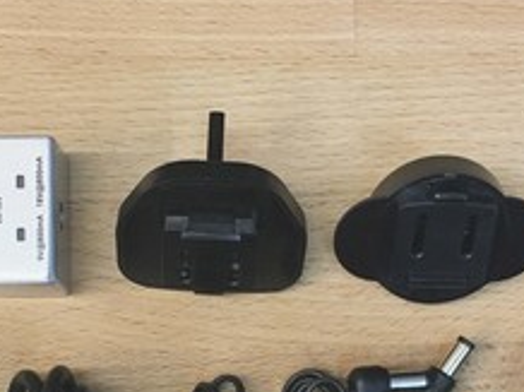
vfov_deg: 17.8
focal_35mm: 80
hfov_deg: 24.4
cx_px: 204
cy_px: 430
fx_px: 1210
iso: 125
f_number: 2.2
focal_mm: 4.15
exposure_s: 1/30
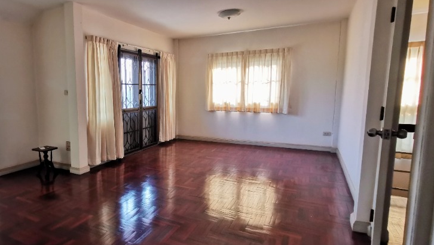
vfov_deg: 47.7
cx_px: 140
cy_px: 126
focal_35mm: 24
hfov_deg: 73.6
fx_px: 276
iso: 250
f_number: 2.2
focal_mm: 2.35
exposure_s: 1/50
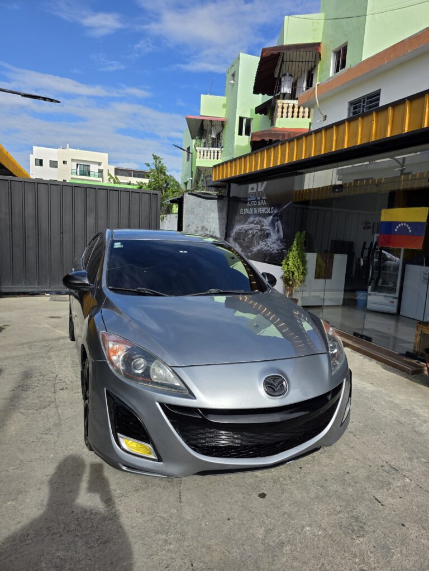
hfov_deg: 58.9
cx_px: 214
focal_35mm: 23
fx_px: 380
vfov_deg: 73.9
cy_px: 286
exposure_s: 1/5608
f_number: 1.7
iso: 80
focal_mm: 6.3
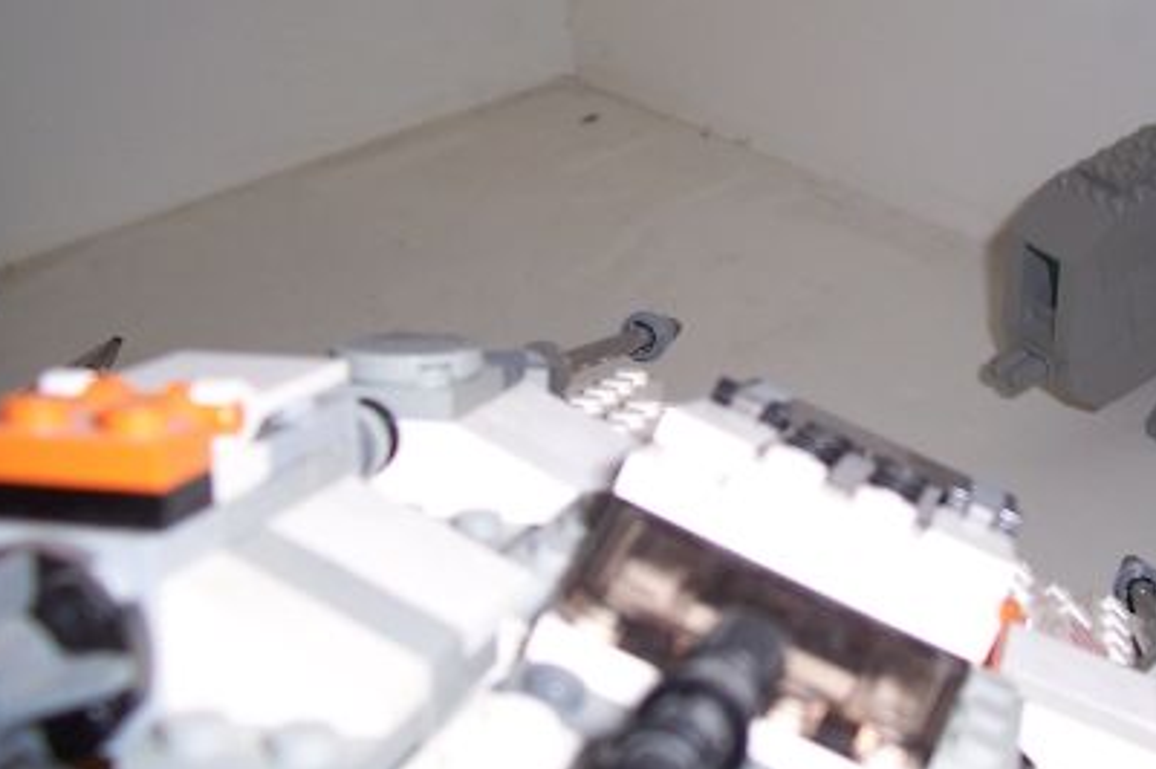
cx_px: 850
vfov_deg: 26.4
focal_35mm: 51
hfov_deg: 38.0
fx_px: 1636
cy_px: 340
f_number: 2.7
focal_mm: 5.6
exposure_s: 1/60
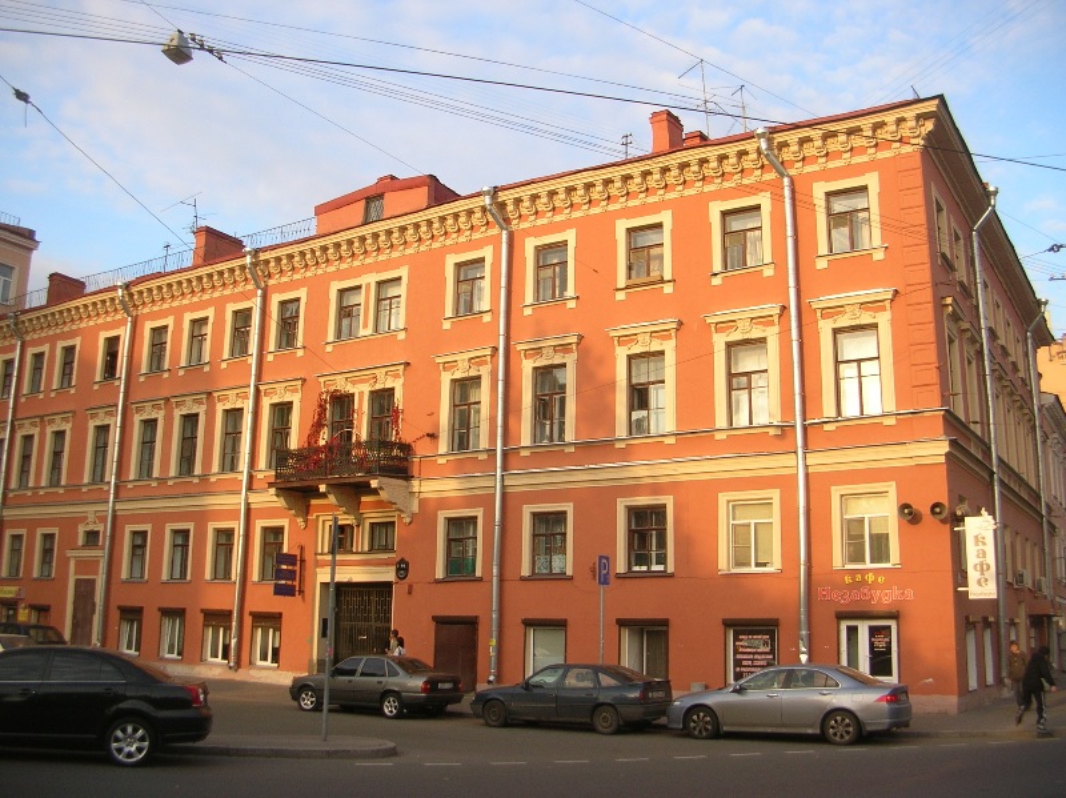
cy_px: 399
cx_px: 533
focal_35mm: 35
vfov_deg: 40.7
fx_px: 1077
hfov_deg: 52.7
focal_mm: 5.8
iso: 50
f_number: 2.8
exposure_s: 1/240
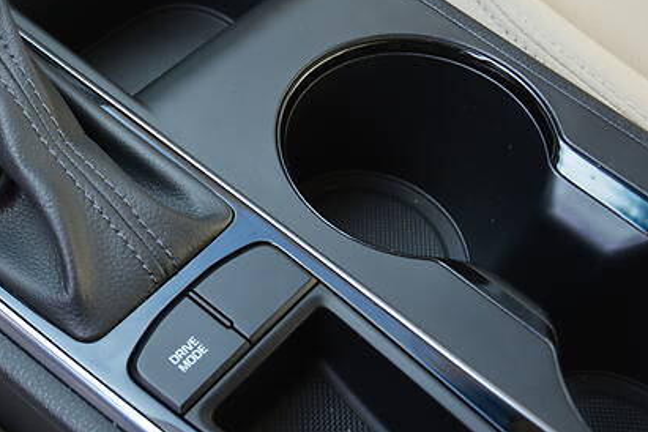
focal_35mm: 73
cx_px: 73
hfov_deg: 26.8
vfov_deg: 18.4
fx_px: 1313
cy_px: 47
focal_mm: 25
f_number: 4.5
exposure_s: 1/80
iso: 400
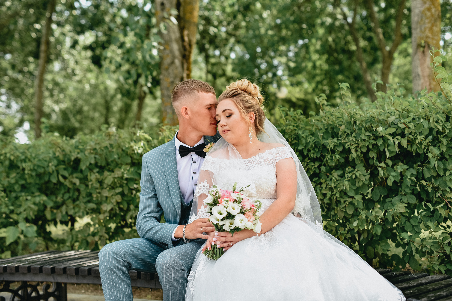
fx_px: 628
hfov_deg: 39.6
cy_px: 150
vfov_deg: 27.0
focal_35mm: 50
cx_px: 226
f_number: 2.8
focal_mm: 50
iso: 125
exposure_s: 1/800
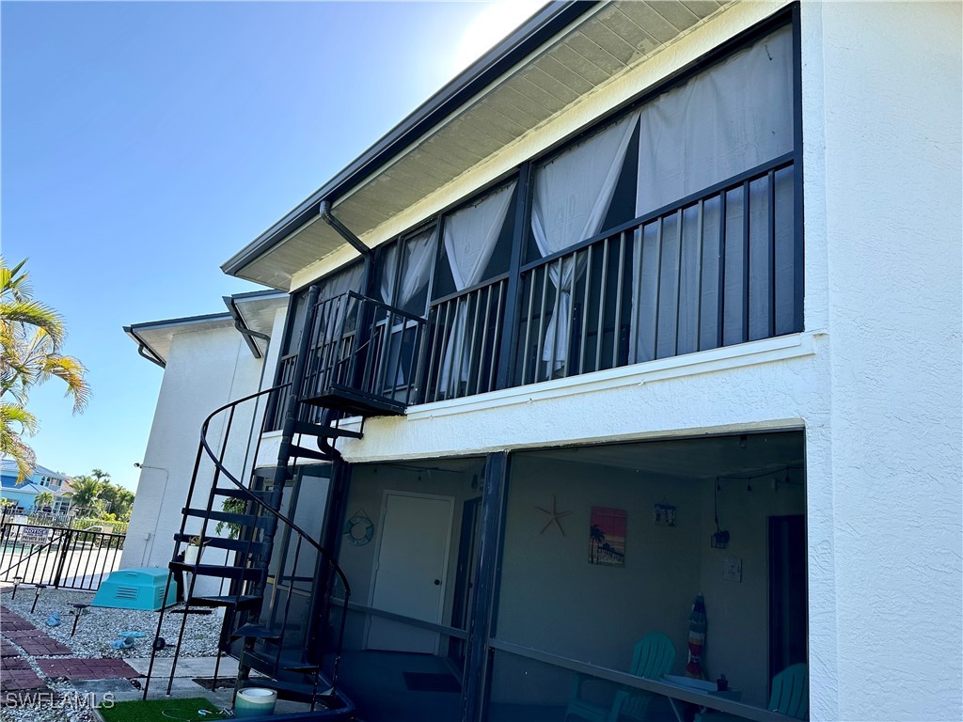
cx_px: 482
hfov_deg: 71.6
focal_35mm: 24
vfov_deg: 56.8
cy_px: 361
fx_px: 668
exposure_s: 1/1692
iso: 80
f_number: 1.78
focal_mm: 6.86
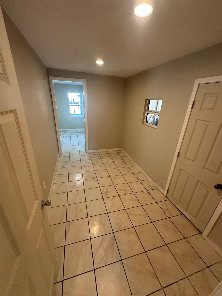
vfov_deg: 102.1
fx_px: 120
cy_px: 148
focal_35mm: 14
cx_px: 111
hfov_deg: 85.7
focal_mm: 2.22
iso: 250
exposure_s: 1/120
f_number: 2.2
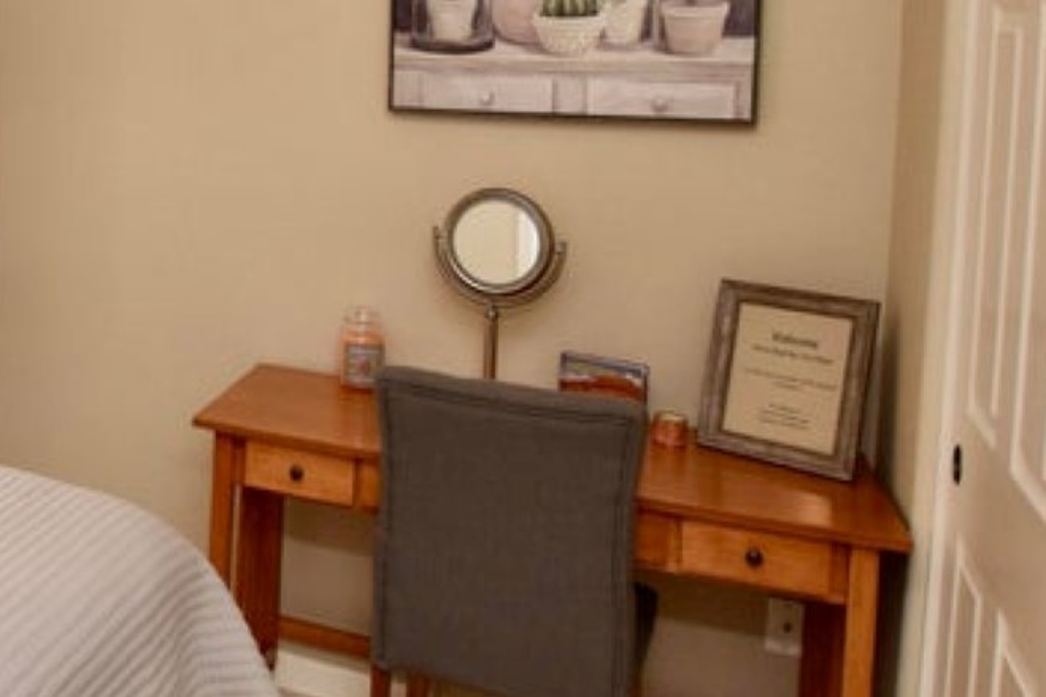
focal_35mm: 41
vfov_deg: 30.8
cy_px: 37
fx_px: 1191
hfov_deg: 37.2
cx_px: -183
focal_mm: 10
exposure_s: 1/125
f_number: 5.6
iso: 800
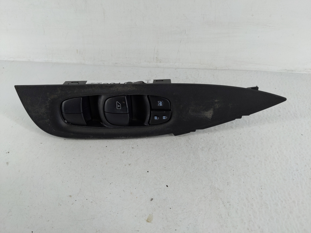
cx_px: 156
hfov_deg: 69.4
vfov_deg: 54.9
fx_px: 225
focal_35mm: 25
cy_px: 116
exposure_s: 1/107
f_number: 1.73
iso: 55
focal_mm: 4.38
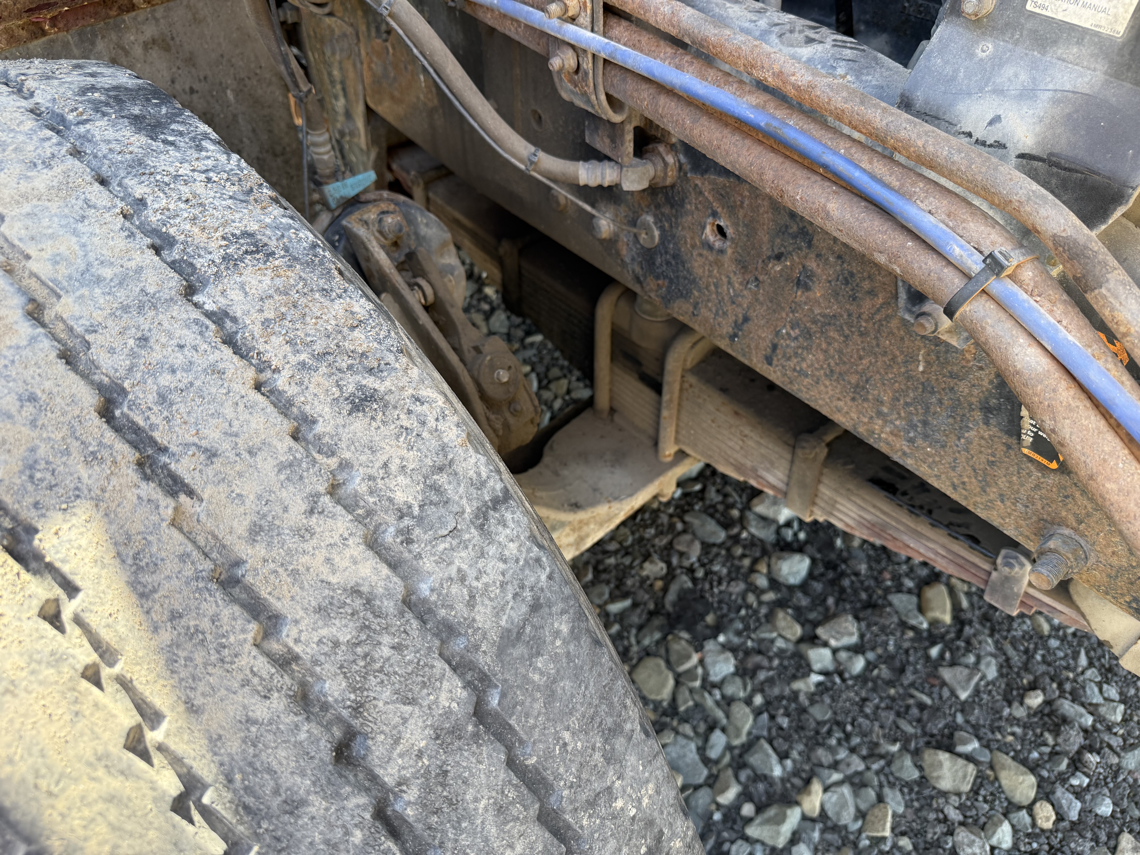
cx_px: 570
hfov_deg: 71.6
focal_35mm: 24
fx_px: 790
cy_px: 428
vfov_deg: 56.8
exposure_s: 1/256
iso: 100
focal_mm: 6.76
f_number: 1.78
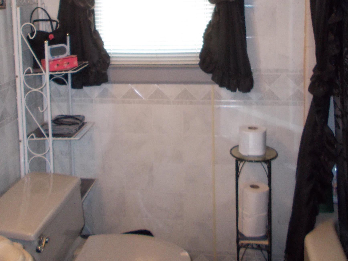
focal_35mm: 46
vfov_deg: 30.6
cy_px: 47
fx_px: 462
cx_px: 167
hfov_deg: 41.2
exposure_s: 1/25
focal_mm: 4.6
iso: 200
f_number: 3.2
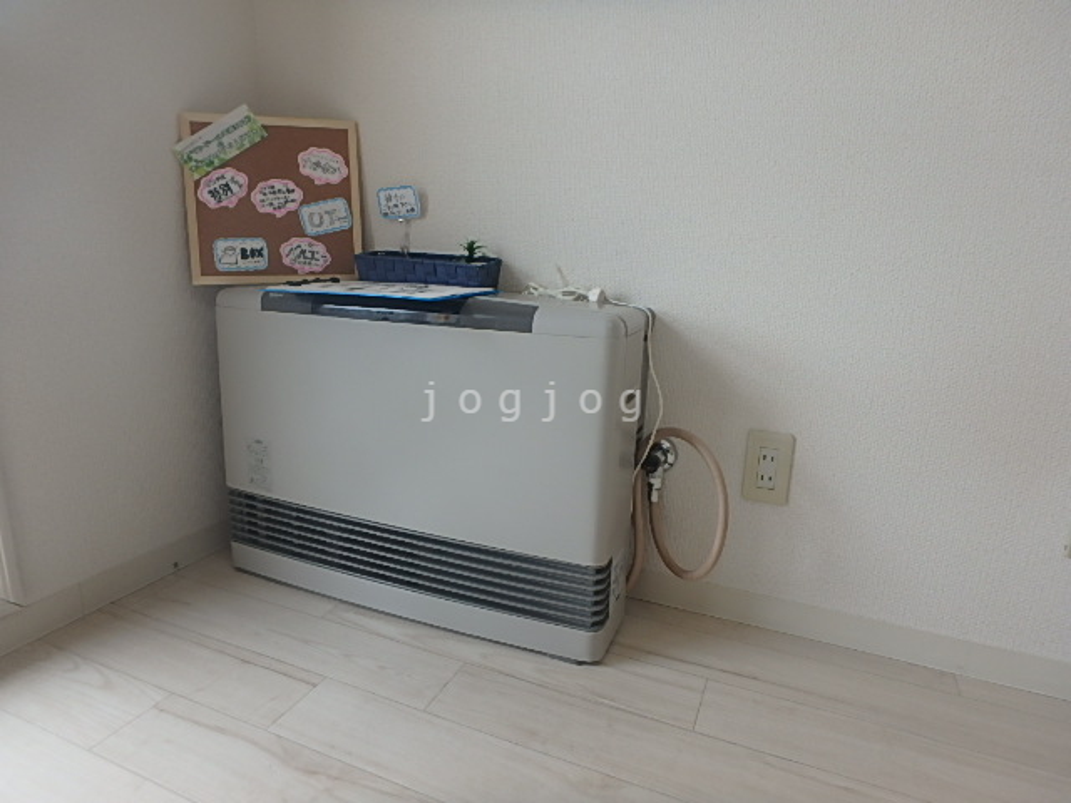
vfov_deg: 63.4
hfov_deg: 79.0
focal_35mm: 21
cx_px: 536
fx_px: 650
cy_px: 402
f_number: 3.5
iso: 125
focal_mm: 3.7
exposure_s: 1/125
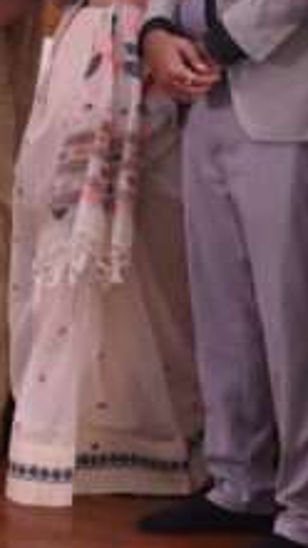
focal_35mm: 136
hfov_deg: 8.6
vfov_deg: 15.6
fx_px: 1978
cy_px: 60
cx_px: -206
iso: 500
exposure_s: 1/125
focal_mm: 28
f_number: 4.5
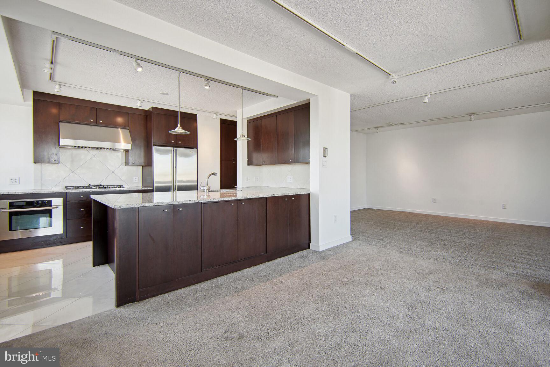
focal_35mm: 16
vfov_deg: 73.7
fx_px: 244
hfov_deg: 96.7
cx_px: 275
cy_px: 184
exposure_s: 1/25
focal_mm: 16
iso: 400
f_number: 8
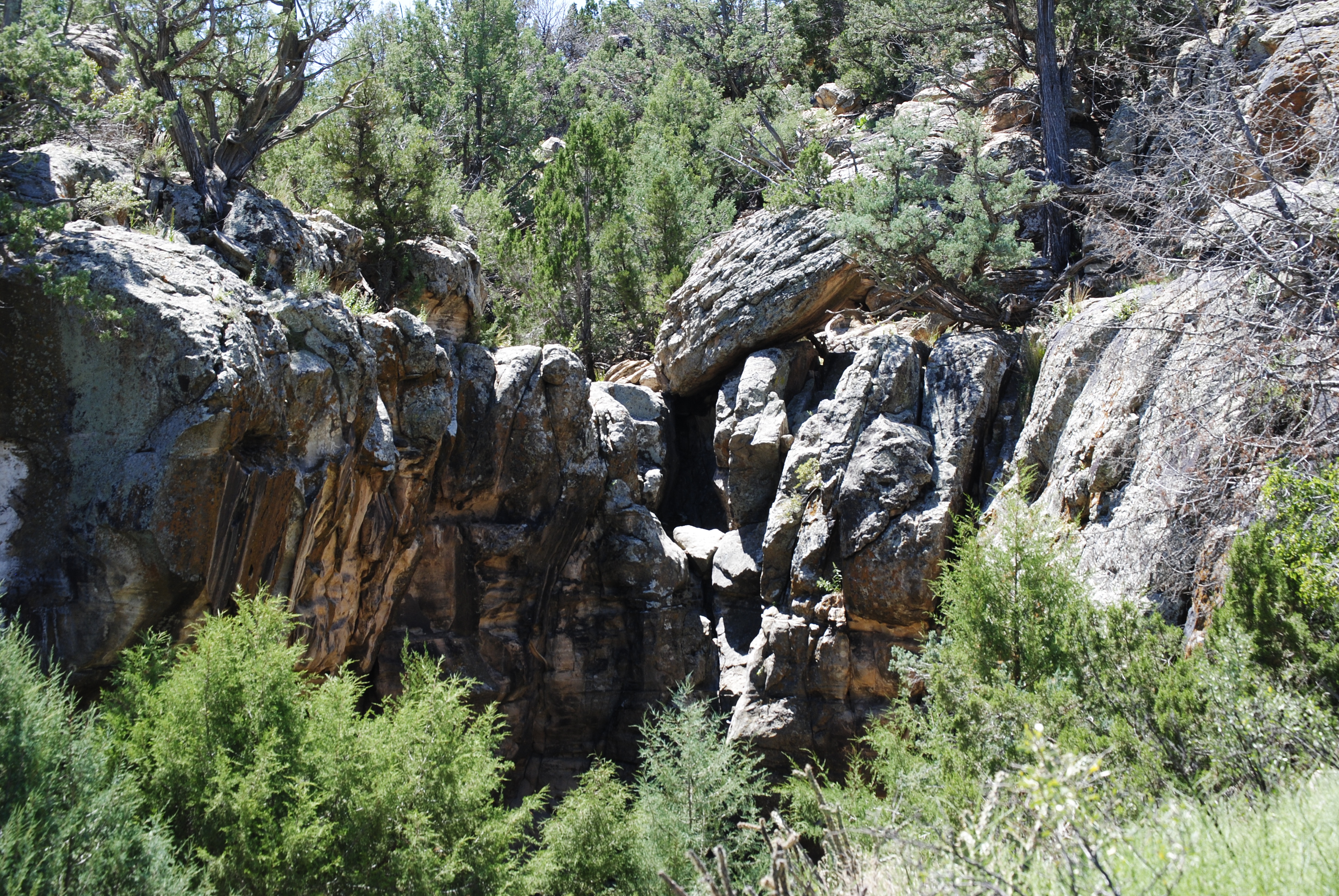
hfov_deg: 24.6
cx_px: 670
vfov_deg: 16.6
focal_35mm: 82
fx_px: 3072
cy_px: 448
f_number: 9
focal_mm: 55
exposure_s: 1/125
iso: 200
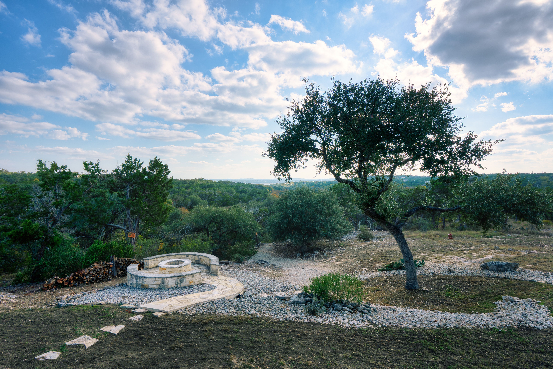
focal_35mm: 18
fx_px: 276
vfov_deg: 67.4
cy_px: 184
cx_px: 276
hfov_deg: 90.0
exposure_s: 1/25
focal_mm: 18
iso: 100
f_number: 11
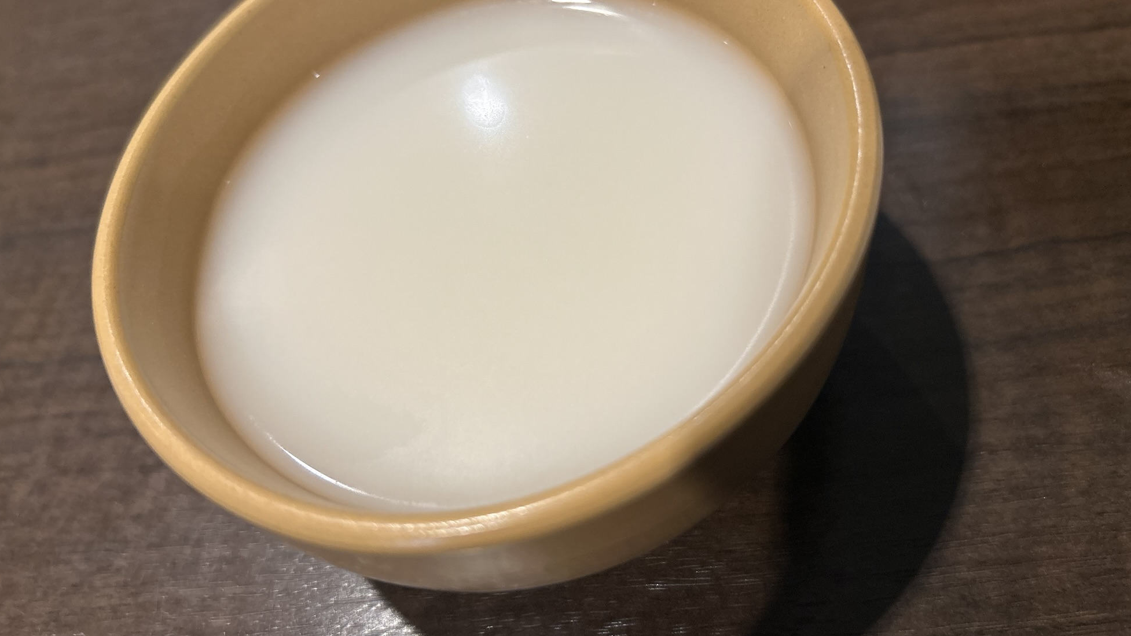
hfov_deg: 66.1
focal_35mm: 29
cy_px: 267
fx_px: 870
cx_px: 566
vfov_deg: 40.1
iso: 160
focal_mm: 5.7
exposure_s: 1/50
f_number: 1.5
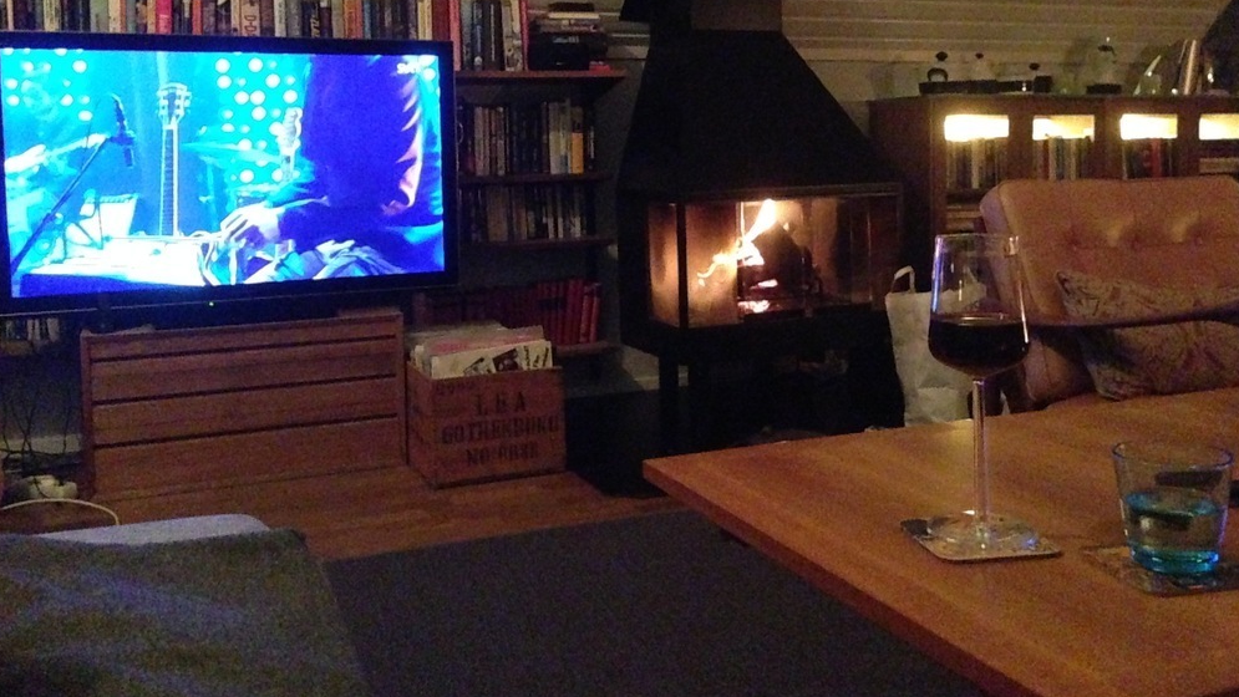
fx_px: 1216
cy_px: 224
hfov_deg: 54.0
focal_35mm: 37
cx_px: 629
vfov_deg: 31.7
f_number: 2.4
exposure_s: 1/15
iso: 2500
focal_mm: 4.12
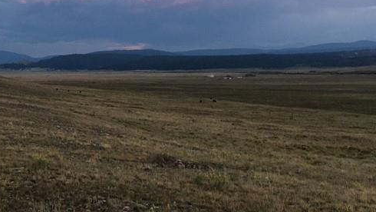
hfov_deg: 31.6
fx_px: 658
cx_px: 124
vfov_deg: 18.3
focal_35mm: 66
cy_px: 101
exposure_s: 1/60
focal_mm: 4.15
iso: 32
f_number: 2.2
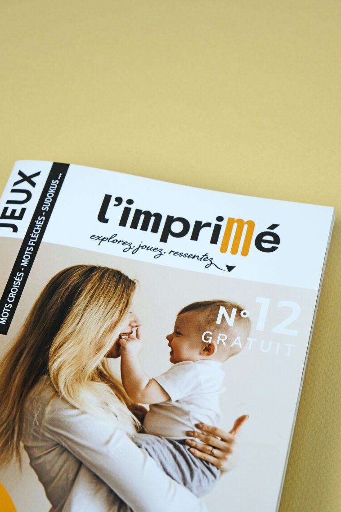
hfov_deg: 17.7
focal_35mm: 77
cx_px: 171
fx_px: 1094
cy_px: 256
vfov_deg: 26.3
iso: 640
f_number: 7.1
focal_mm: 50.5
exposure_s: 1/125
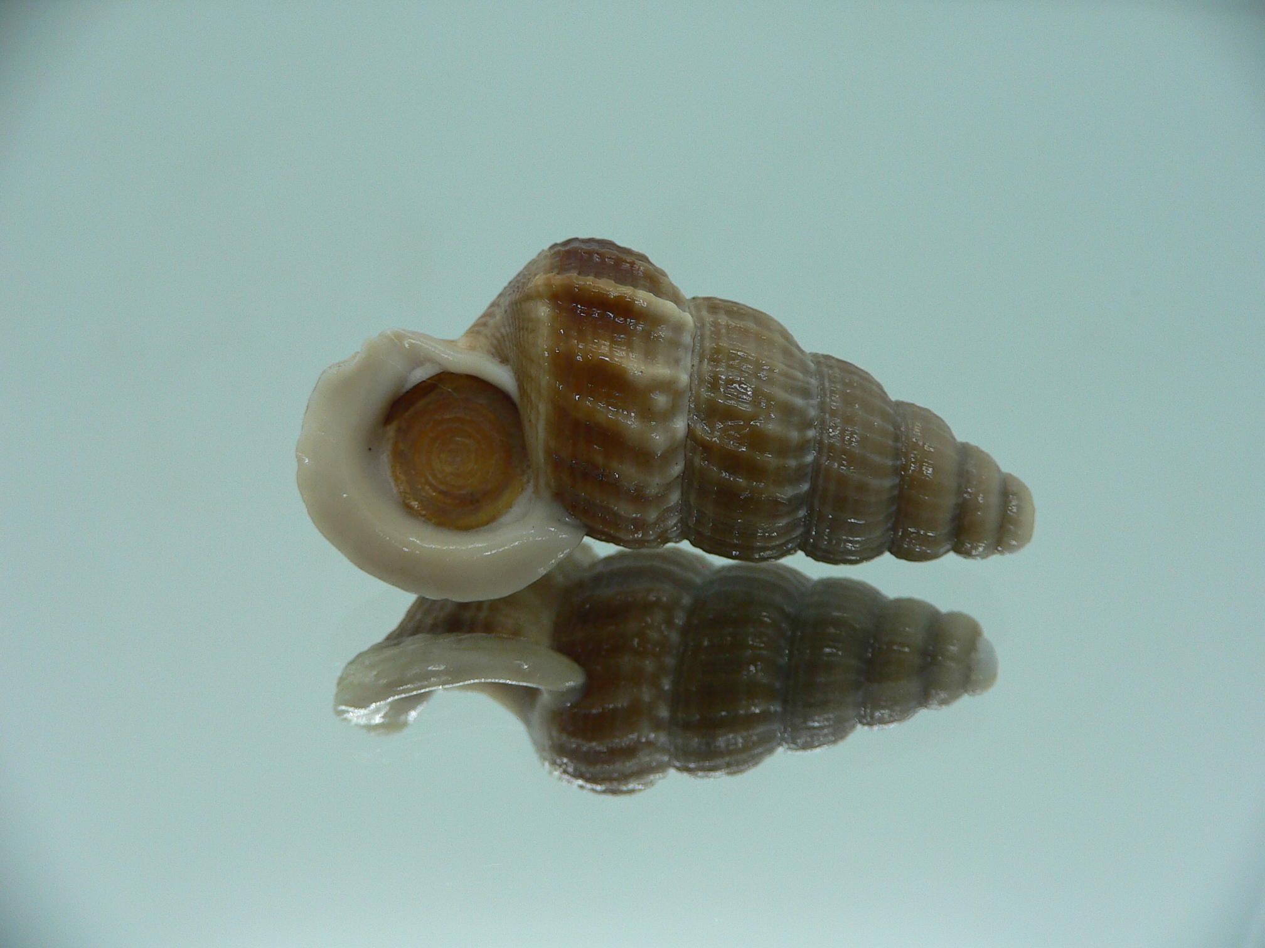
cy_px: 474
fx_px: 1279
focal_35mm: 35
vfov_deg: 40.7
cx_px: 632
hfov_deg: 52.6
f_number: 2.8
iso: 80
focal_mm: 4.6
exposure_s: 1/60
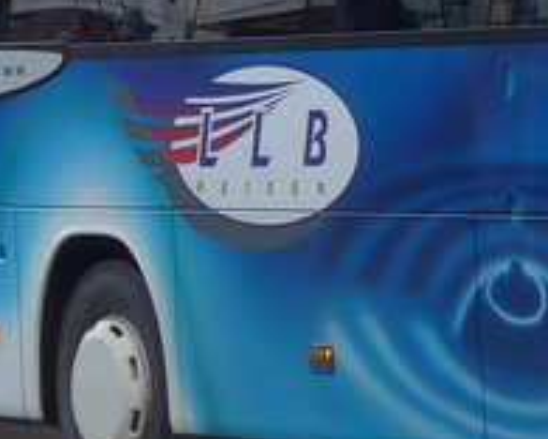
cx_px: 1118
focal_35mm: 295
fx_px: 4785
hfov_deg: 6.4
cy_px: -236
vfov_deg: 5.2
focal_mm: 10.1
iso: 80
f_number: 3.2
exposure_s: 1/100
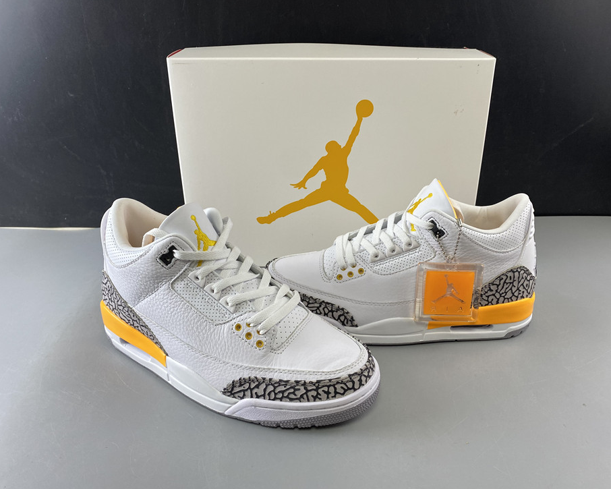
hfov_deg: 62.2
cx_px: 322
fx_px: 506
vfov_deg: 51.5
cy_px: 246
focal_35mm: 28
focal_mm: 4.25
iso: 80
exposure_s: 1/100
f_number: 1.8
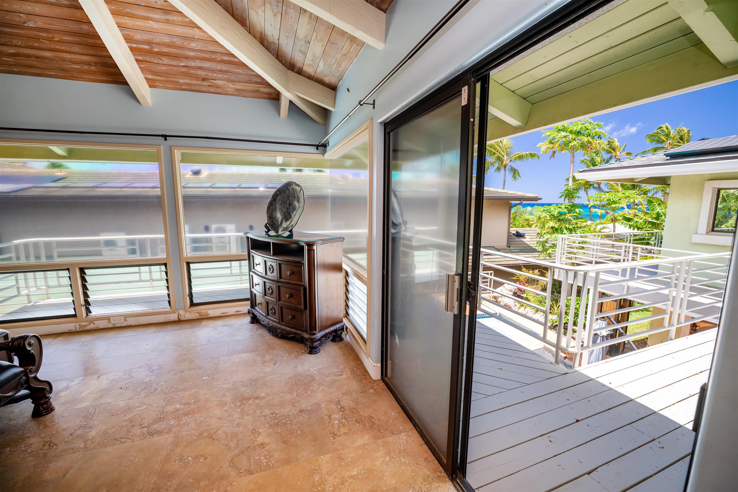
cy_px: 246
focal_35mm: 14
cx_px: 369
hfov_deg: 104.3
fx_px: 287
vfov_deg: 81.2
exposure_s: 1/200
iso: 320
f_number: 5.6
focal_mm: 14
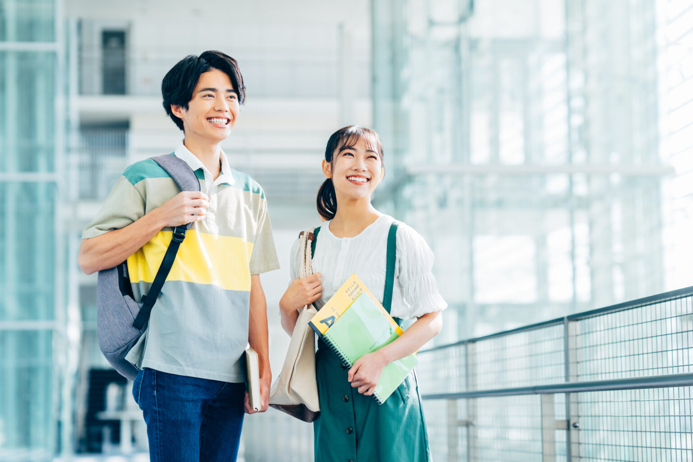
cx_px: 346
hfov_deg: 23.9
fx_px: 1636
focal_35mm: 85
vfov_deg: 16.1
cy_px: 231
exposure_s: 1/500
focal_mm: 85
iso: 400
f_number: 2.5
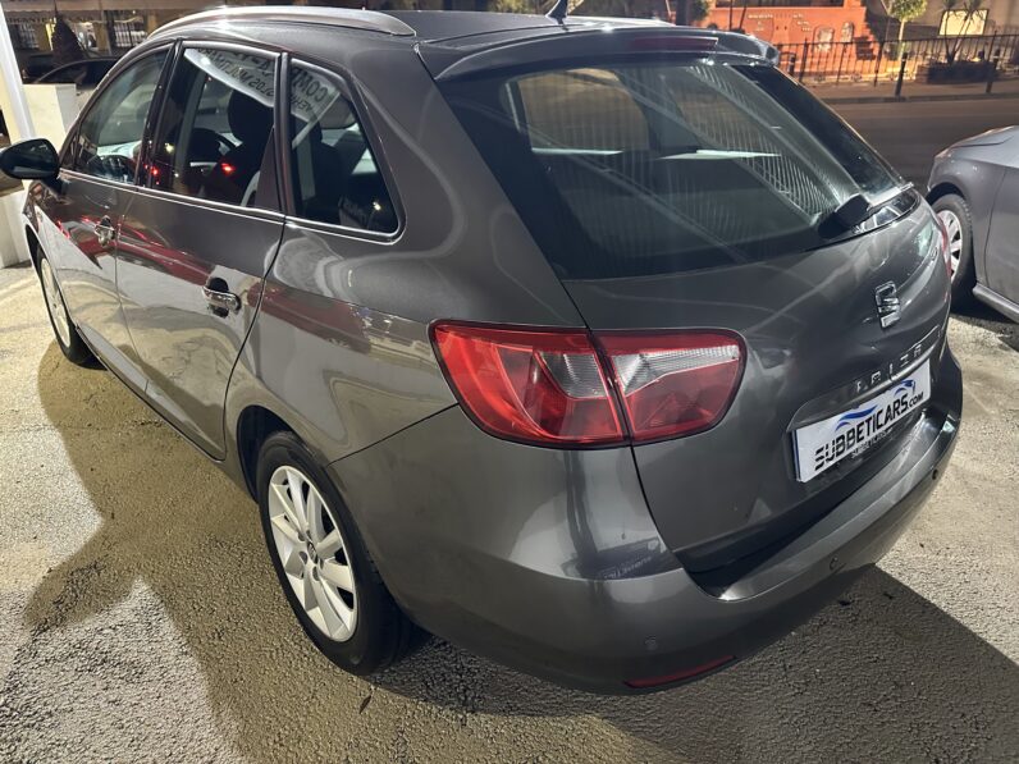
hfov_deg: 71.6
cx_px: 510
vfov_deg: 56.8
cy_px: 382
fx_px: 706
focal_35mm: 24
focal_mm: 6.86
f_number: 1.78
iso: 1000
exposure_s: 1/33
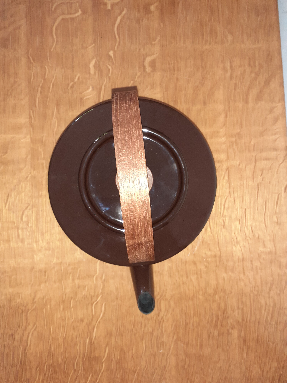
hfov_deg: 51.4
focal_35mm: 27
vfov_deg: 65.3
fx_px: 298
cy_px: 192
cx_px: 144
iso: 400
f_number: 1.9
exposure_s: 1/25
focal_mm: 3.6
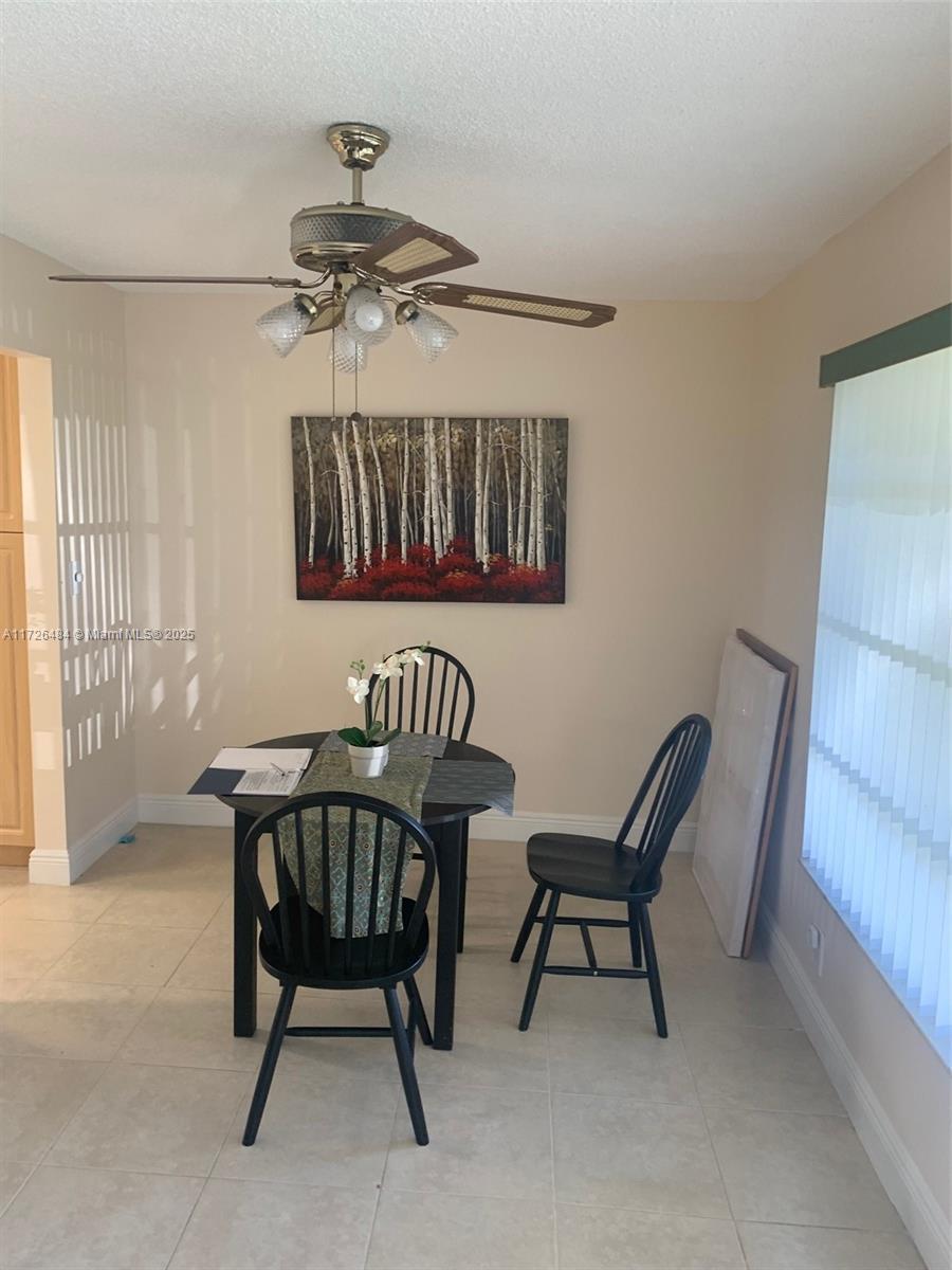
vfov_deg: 67.3
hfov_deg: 53.1
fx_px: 953
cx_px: 476
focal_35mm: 26
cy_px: 635
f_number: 1.8
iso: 64
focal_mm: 4.25
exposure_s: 1/60
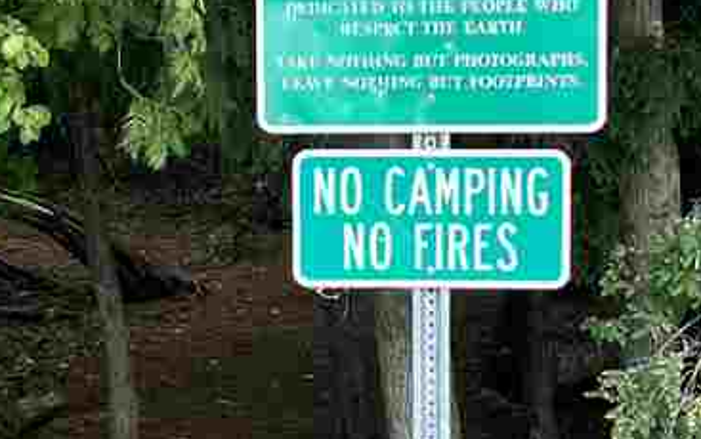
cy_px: 235
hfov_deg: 21.6
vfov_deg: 13.6
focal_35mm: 96
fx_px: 1835
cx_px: 374
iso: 50
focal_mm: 4.2
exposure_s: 1/121
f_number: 1.6
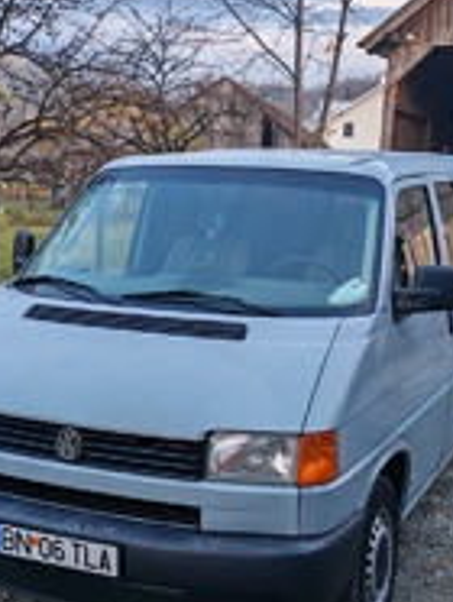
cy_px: 291
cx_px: 214
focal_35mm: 58
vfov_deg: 33.2
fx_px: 1010
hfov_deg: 25.3
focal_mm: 6.12
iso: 320
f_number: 1.9
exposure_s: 1/100
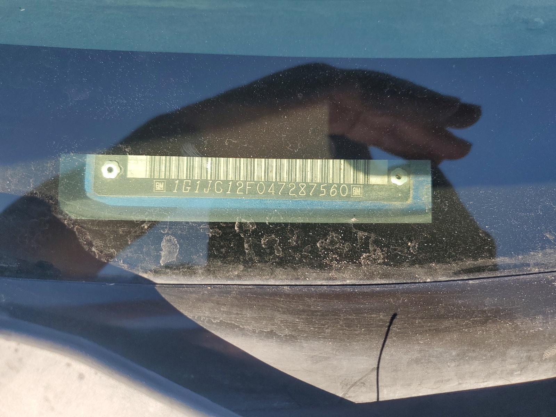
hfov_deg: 67.3
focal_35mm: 26
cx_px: 278
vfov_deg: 53.1
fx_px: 418
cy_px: 208
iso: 50
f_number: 1.5
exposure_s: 1/769
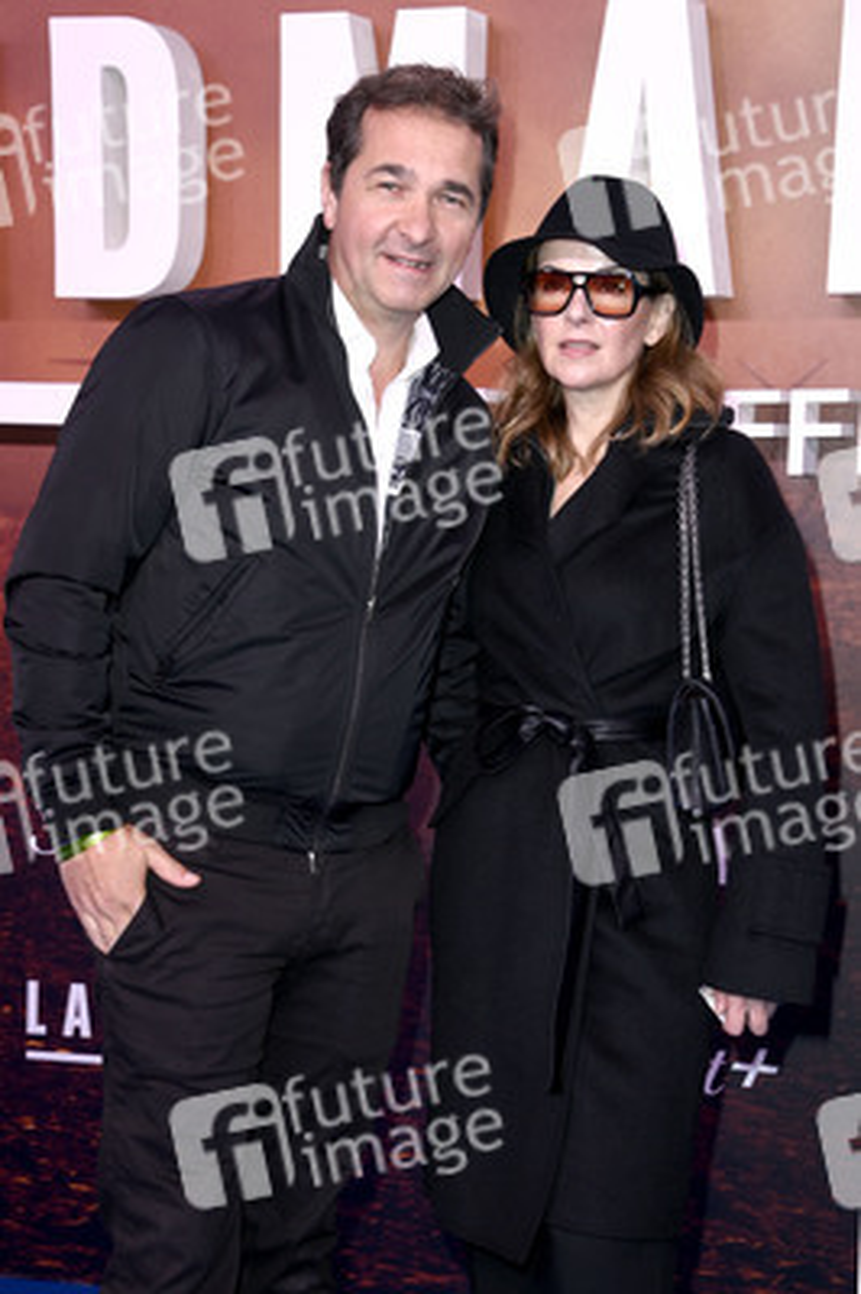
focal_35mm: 72
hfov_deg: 18.9
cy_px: 647
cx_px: 430
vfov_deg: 28.1
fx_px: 2587
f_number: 5.6
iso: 400
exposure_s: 1/200
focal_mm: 72
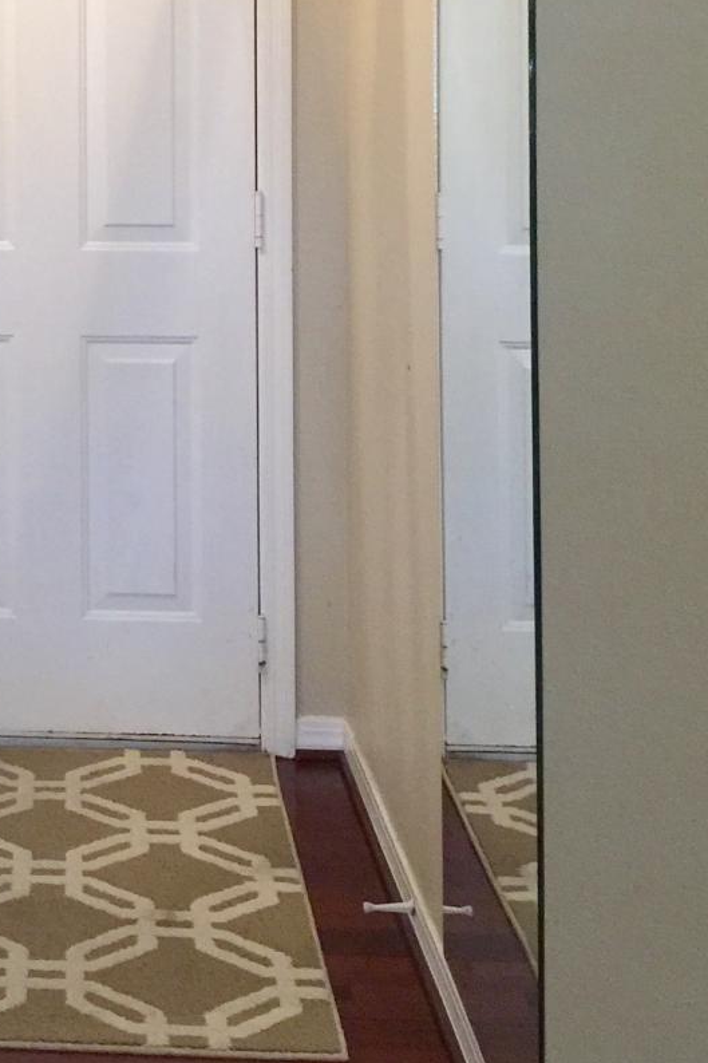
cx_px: -194
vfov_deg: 25.2
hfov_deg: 17.0
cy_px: -27
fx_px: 2243
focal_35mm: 76
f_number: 2.2
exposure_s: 1/15
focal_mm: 4.15
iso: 80
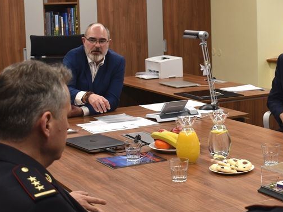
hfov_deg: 24.7
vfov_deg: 18.5
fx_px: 646
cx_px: 171
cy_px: 51
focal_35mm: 79
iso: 280
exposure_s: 1/40
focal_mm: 27
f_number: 4
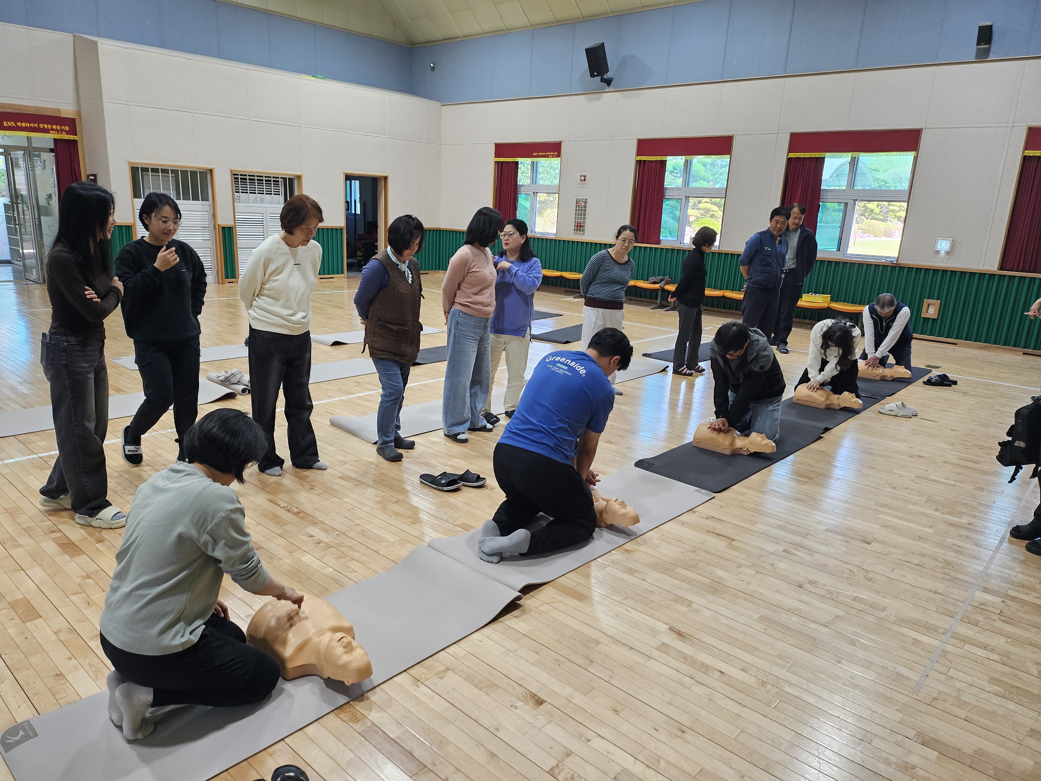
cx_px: 520
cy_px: 390
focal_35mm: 24
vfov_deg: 56.8
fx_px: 722
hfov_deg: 71.6
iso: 125
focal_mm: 5
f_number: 1.8
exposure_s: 1/120
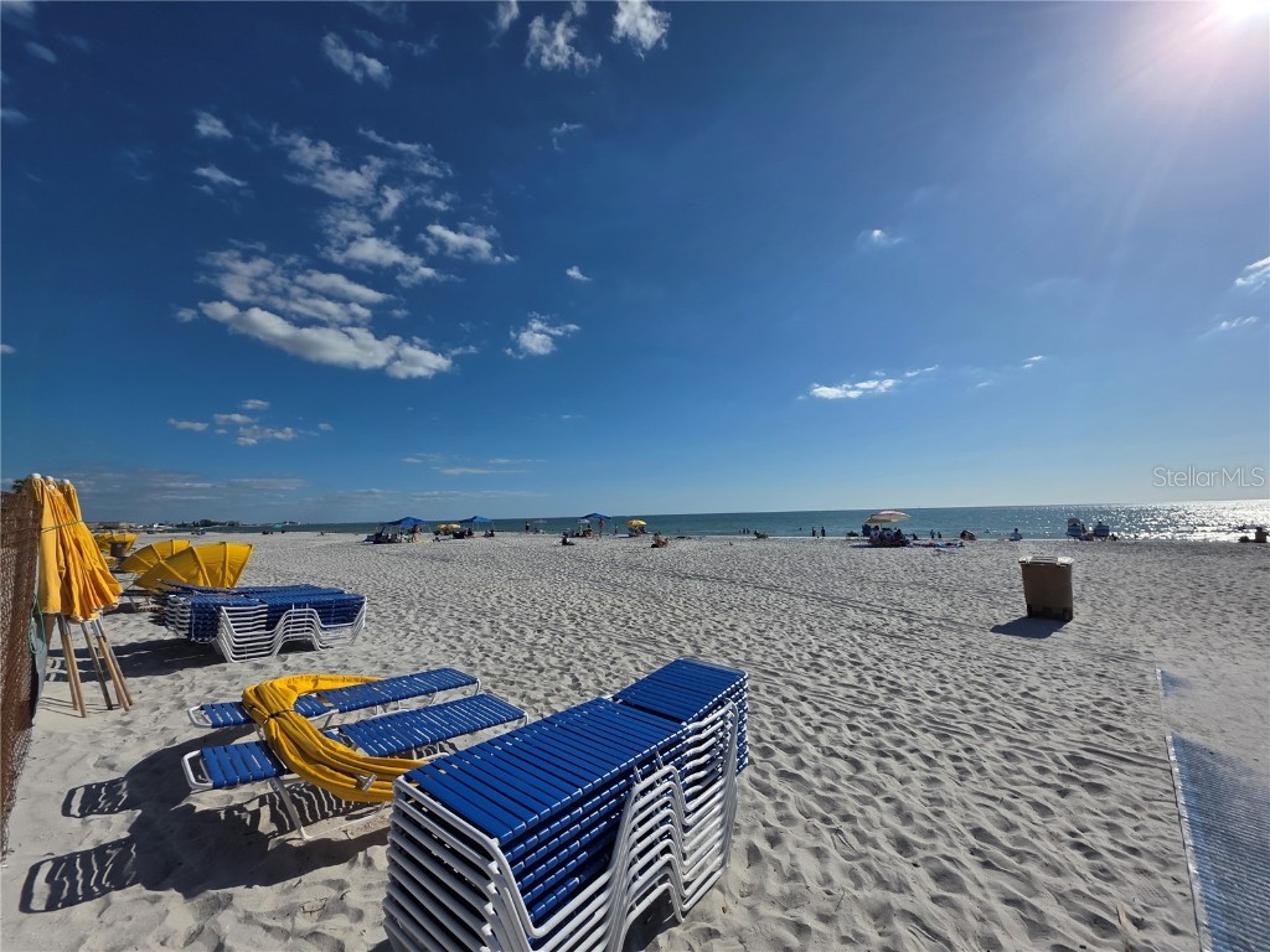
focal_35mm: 13
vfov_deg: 89.9
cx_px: 635
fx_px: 477
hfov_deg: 106.2
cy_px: 476
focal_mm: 2.2
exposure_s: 1/6543
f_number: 1.9
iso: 40
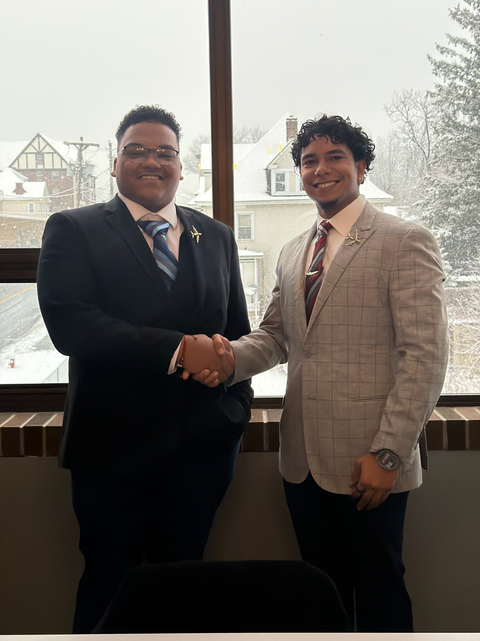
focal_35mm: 48
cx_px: 240
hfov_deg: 30.3
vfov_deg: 39.7
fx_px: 887
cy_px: 320
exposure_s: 1/1429
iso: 320
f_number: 1.78
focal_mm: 6.76
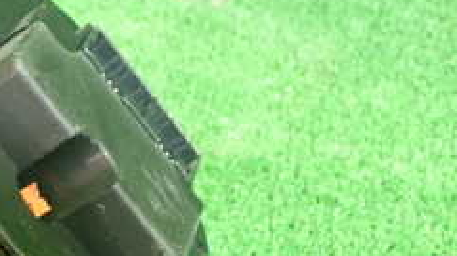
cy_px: 218
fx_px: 1259
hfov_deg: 19.3
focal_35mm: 104
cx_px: -101
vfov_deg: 11.6
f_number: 2.7
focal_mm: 6.83
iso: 800
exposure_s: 1/30
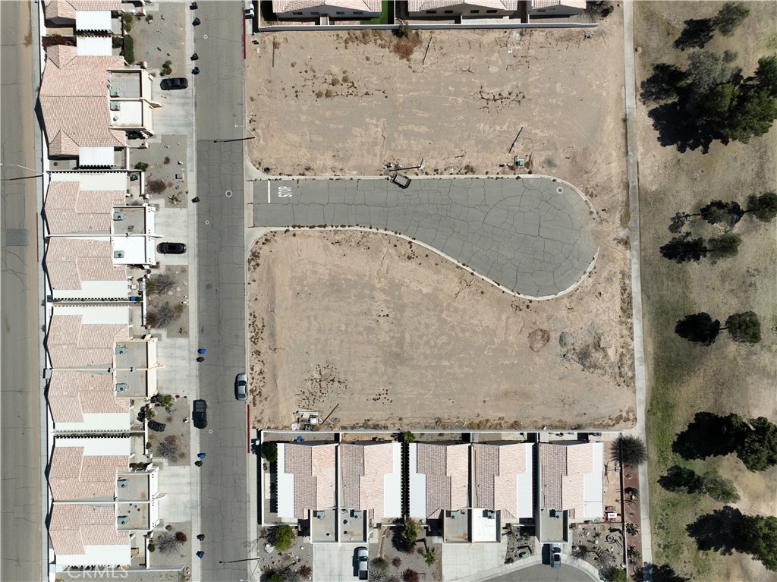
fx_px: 538
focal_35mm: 24
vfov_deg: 56.8
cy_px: 291
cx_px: 388
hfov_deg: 71.6
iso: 100
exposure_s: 1/400
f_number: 2.8
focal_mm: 12.29
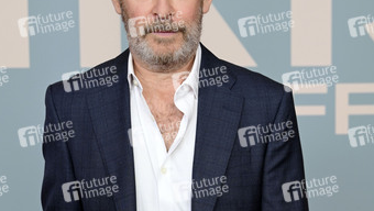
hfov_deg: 20.5
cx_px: 171
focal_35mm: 104
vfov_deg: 11.6
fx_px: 1032
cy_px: 52
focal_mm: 75
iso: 640
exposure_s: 1/125
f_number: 6.3
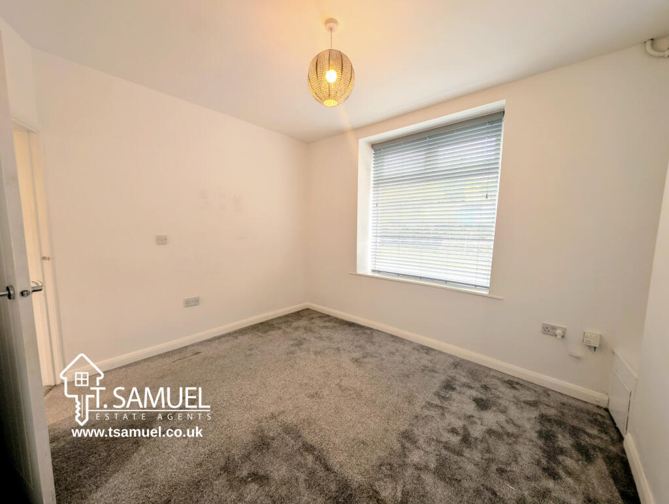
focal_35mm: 12
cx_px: 334
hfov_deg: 110.5
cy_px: 252
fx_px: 232
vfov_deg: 94.6
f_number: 1.95
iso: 36
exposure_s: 1/24.1
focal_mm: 2.23
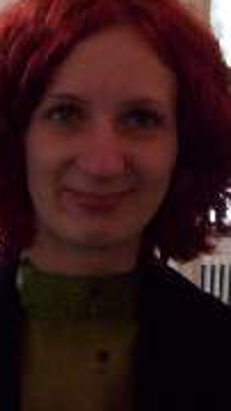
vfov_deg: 20.4
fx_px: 1146
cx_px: 78
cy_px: 210
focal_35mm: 105
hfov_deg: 11.5
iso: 100
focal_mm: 5.54
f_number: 2.76
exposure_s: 1/78.6
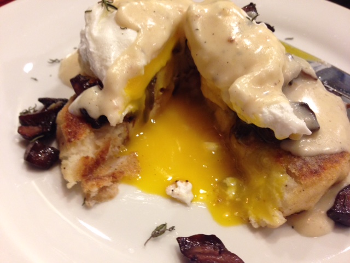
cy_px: 132
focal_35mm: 33
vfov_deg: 42.9
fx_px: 334
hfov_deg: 55.4
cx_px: 175
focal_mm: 4.12
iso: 160
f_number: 2.4
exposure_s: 1/20
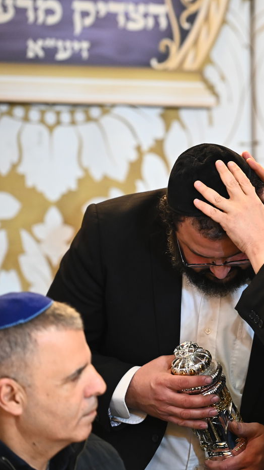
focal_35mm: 221
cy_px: 235
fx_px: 2750
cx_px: 297
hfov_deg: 5.5
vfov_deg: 9.8
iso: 2500
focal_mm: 140
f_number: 3.5
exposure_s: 1/200
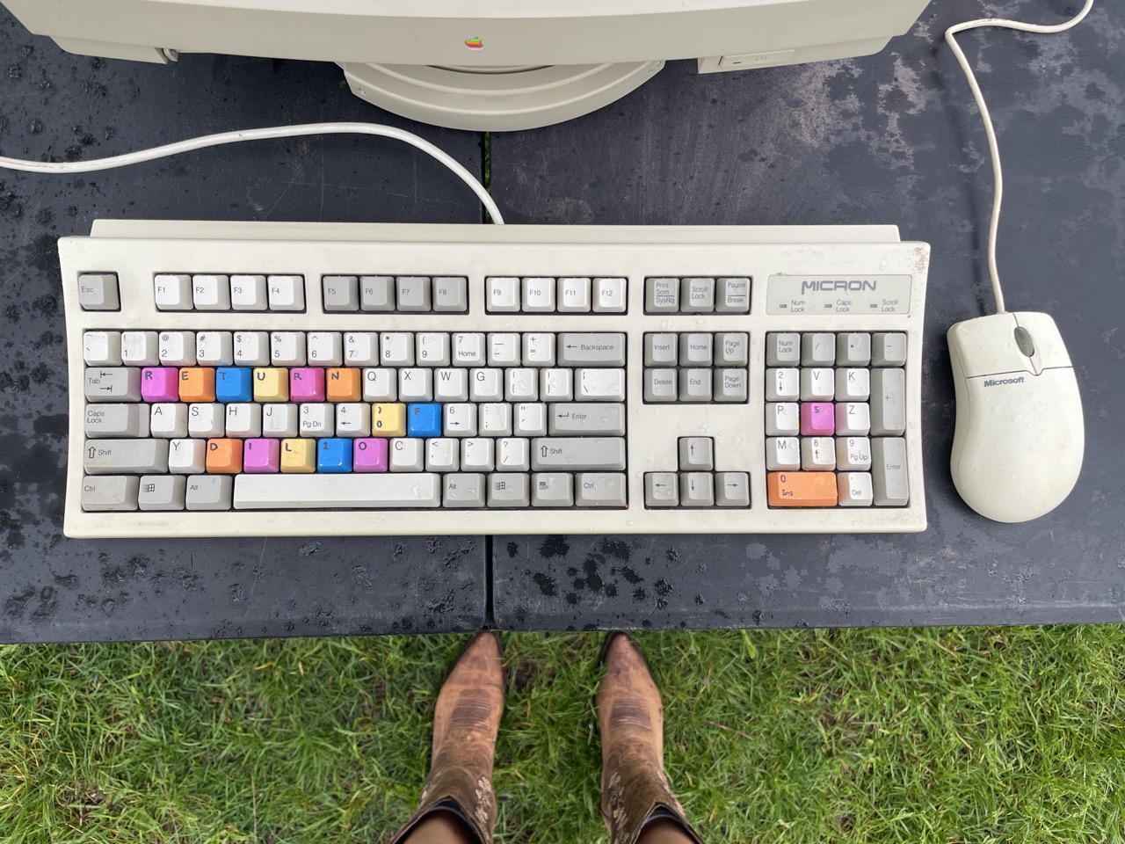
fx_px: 845
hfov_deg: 67.3
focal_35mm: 26
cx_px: 562
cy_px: 422
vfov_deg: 53.1
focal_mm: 4.2
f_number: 1.6
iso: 32
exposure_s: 1/187
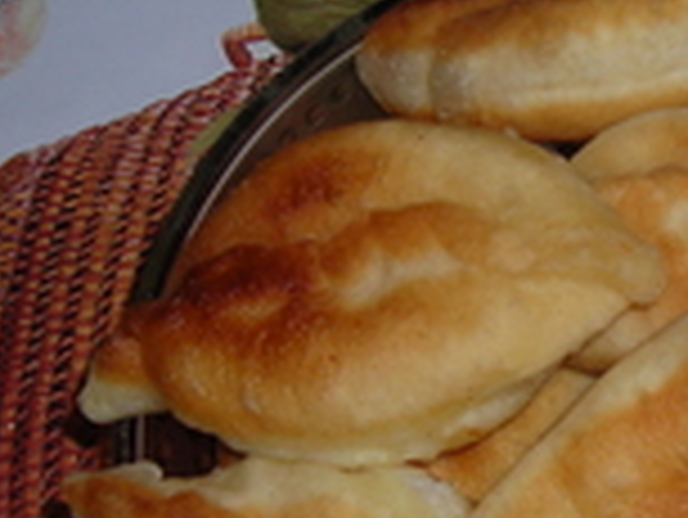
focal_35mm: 112
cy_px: 351
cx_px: 648
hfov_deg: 17.2
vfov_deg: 13.2
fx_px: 2228
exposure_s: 1/60.1
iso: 50
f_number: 3.2
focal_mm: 6.3
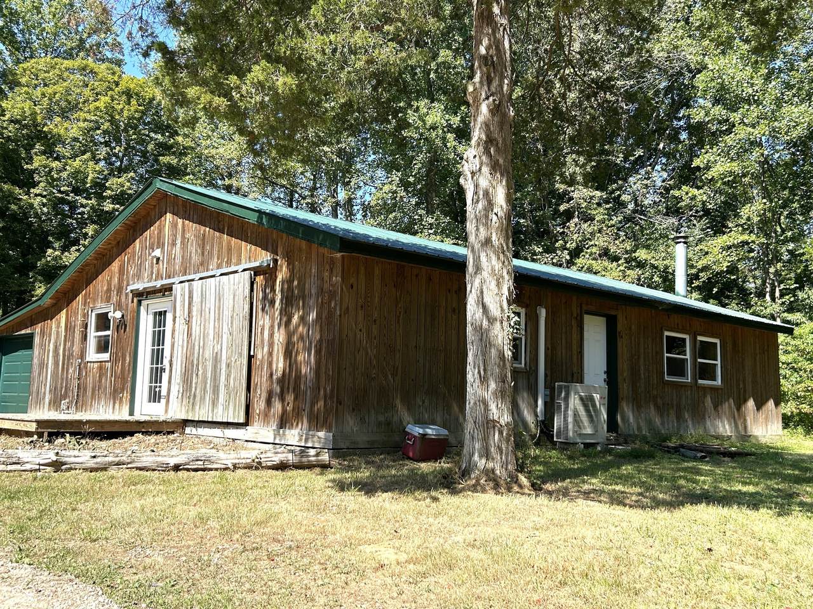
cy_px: 304
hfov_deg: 55.4
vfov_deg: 42.9
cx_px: 406
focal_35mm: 33
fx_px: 775
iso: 50
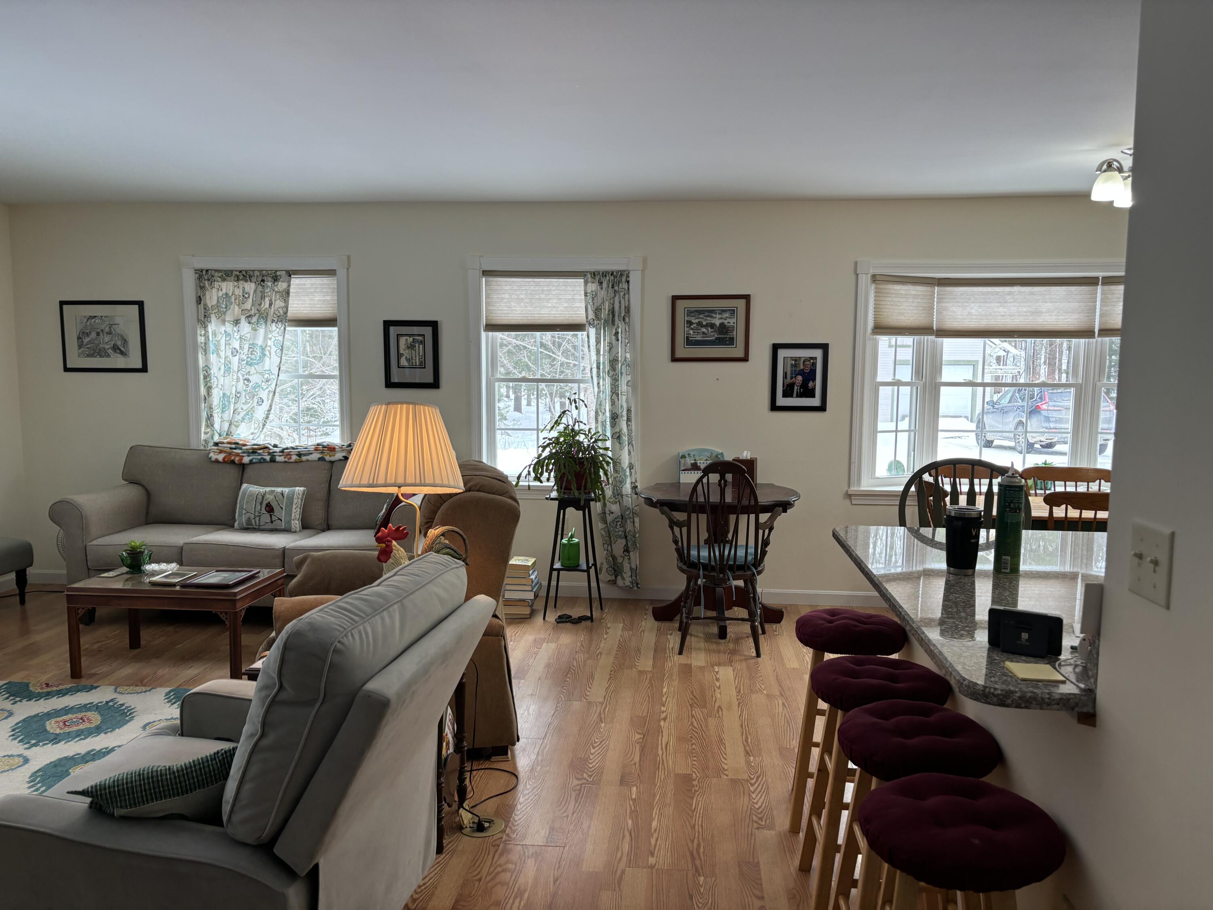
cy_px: 455
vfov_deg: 53.1
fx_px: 911
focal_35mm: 26
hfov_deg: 67.3
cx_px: 606
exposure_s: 1/120
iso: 80
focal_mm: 5.96
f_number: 1.6
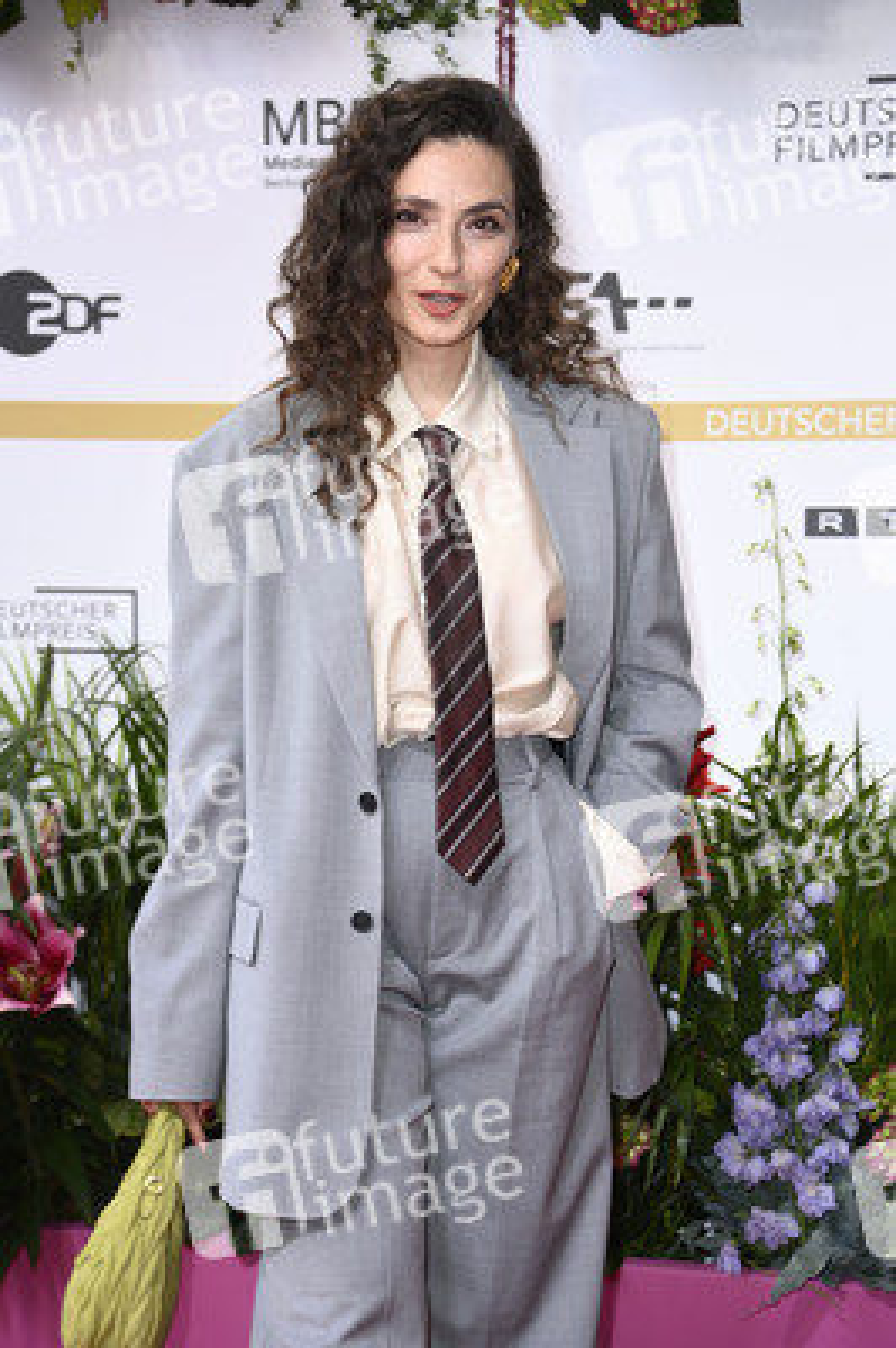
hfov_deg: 13.0
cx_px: 448
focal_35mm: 105
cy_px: 674
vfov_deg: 19.5
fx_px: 3926
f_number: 5.6
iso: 640
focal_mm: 105
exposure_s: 1/250
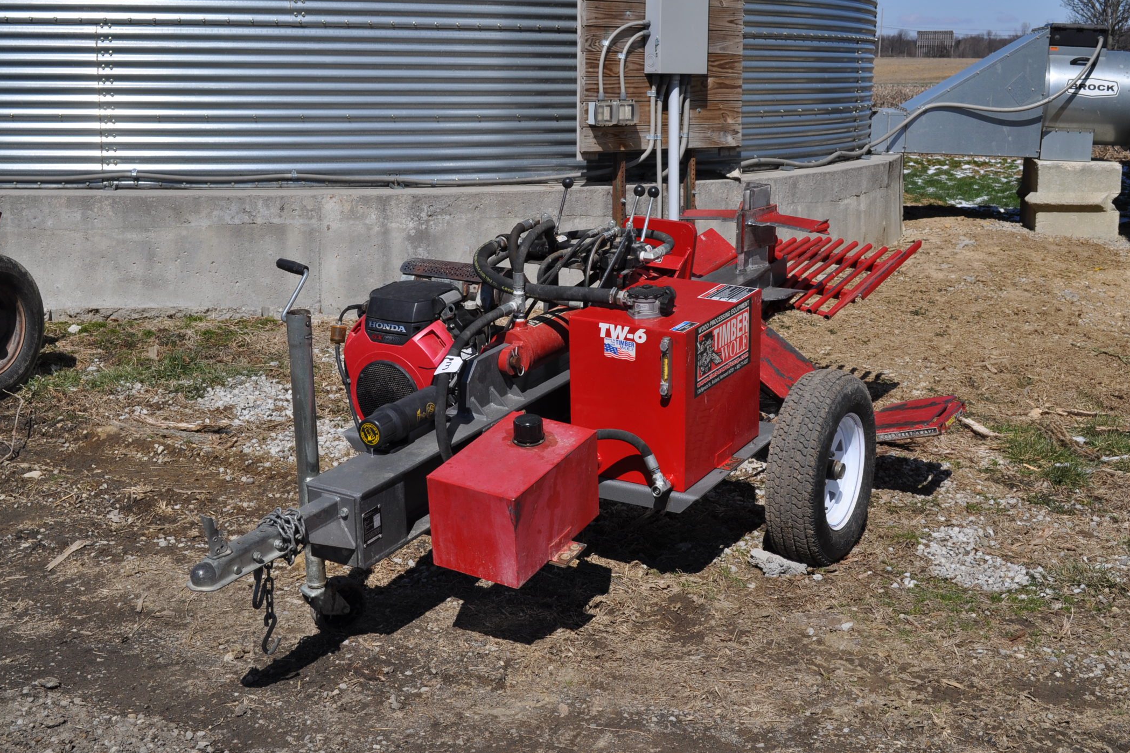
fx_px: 1538
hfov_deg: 40.3
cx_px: 566
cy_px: 377
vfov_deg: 27.5
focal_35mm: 49
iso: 200
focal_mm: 32
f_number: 11
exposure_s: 1/500
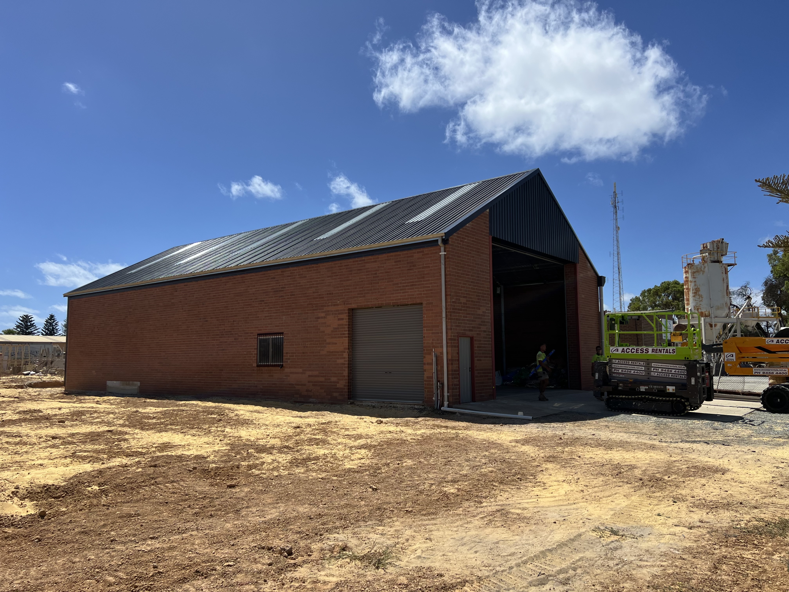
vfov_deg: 53.1
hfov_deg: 67.3
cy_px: 296
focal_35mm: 26
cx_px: 394
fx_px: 593
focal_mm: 5.7
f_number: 1.5
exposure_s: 1/6993
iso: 50
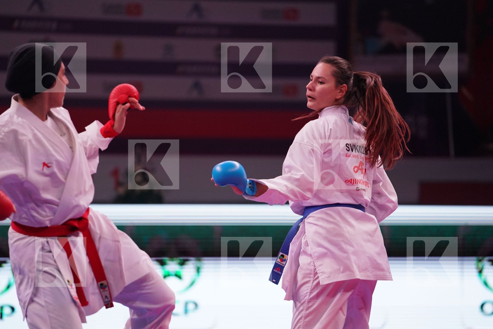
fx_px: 2739
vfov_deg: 6.9
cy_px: 164
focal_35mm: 200
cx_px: 246
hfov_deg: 10.3
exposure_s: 1/1000
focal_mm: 200
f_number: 2.8
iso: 2500
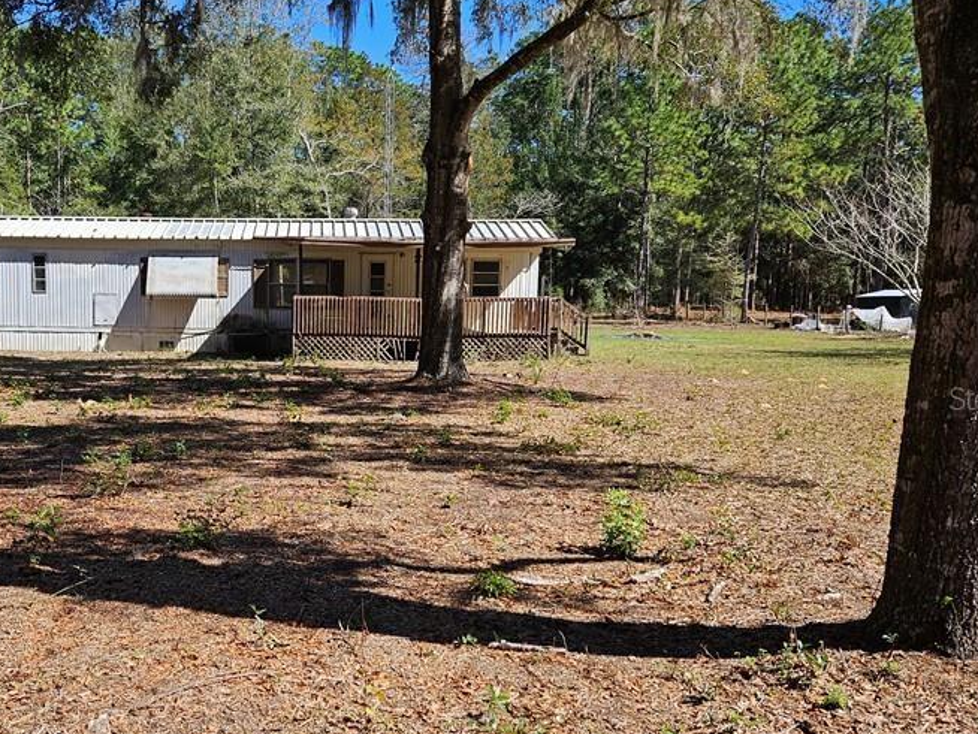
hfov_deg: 50.4
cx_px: 325
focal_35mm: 36
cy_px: 398
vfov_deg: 39.7
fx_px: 1017
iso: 25
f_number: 1.8
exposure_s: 1/1111
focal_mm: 5.4
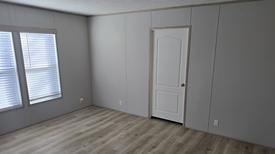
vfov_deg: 44.0
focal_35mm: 26
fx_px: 190
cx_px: 141
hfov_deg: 71.9
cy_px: 96
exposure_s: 1/120
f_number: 1.7
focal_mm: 6.3
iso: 100
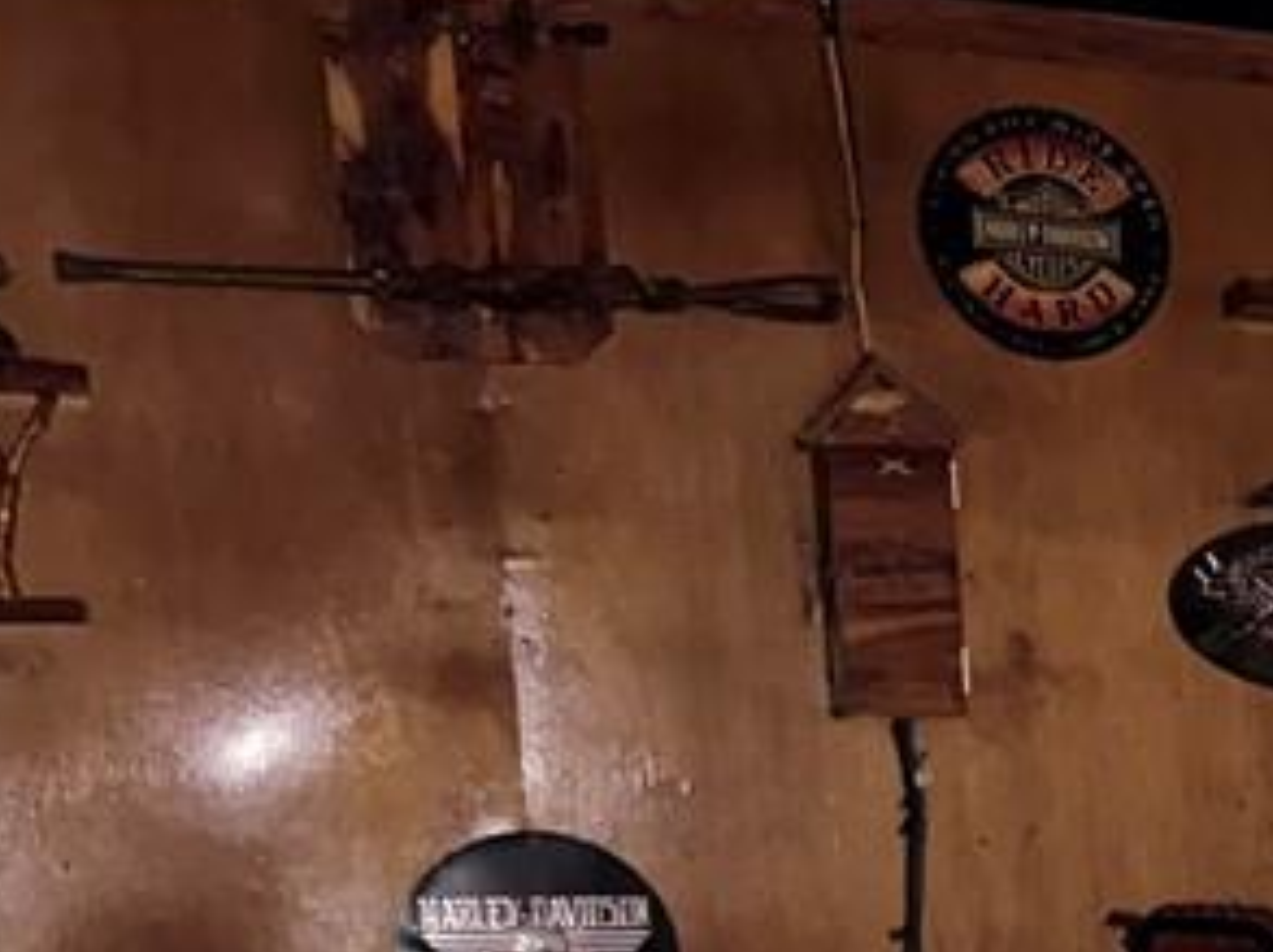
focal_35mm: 84
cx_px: 2190
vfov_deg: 16.5
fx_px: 3085
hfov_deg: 18.8
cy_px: 1274
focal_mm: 6.76
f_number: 1.78
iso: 800
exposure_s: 1/6
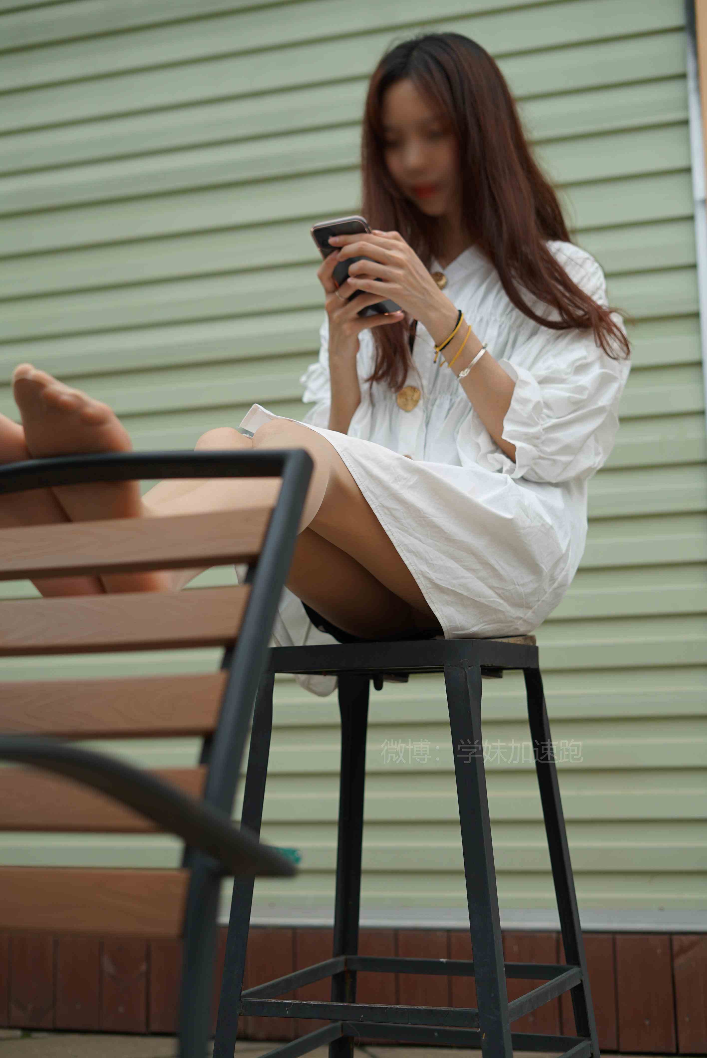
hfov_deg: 27.0
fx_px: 1471
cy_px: 529
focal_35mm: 50
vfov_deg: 39.6
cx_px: 354
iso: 100
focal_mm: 50
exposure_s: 1/800
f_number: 2.8
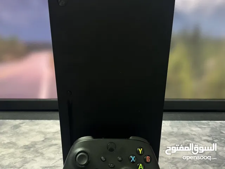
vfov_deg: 56.8
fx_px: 156
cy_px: 84
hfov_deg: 71.6
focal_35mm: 24
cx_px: 112
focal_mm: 6.76
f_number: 1.78
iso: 800
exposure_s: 1/41
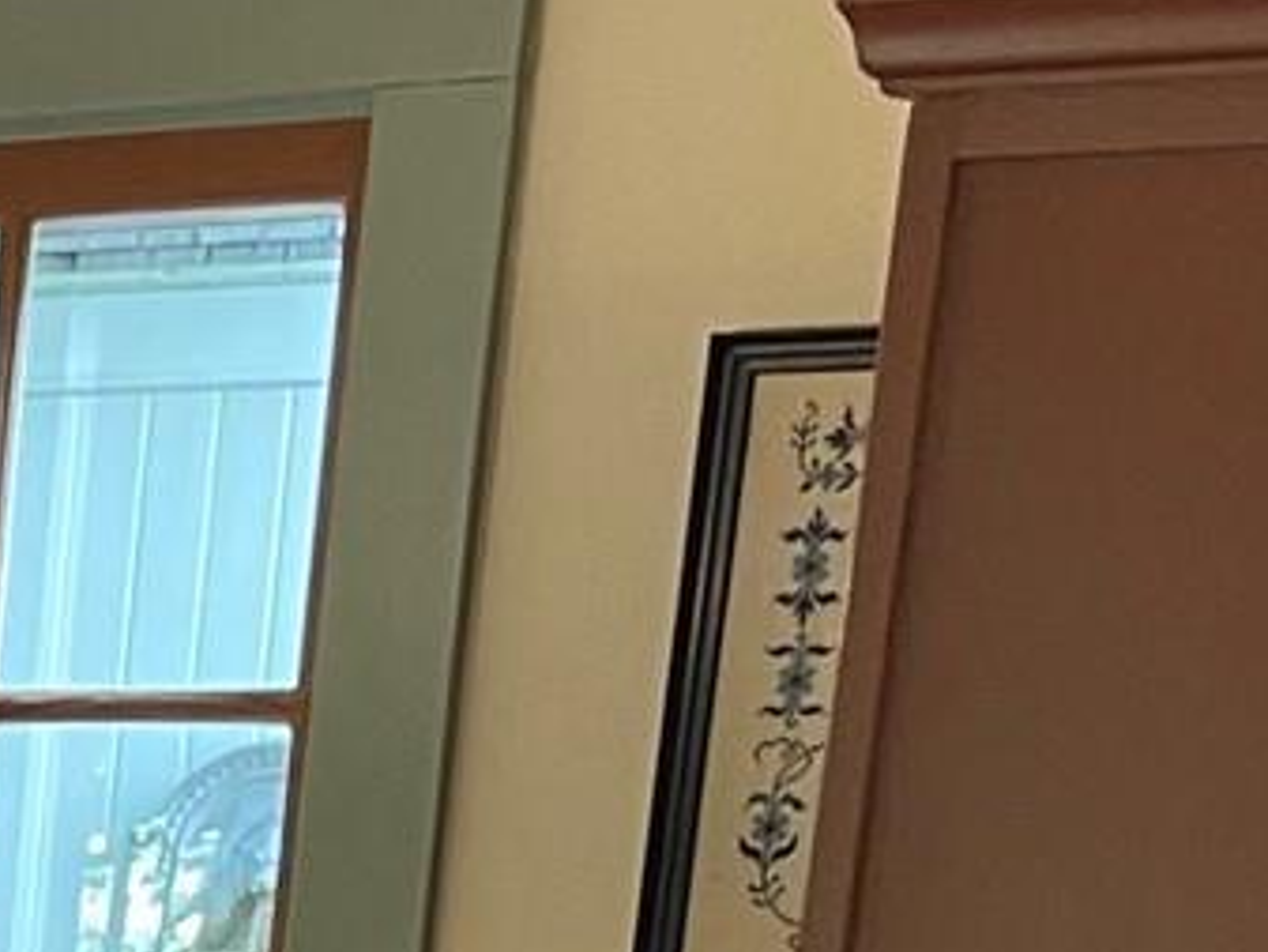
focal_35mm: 158
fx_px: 5790
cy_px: 2363
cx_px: -2036
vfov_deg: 8.5
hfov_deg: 10.3
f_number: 1.6
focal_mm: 4.2
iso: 125
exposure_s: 1/60
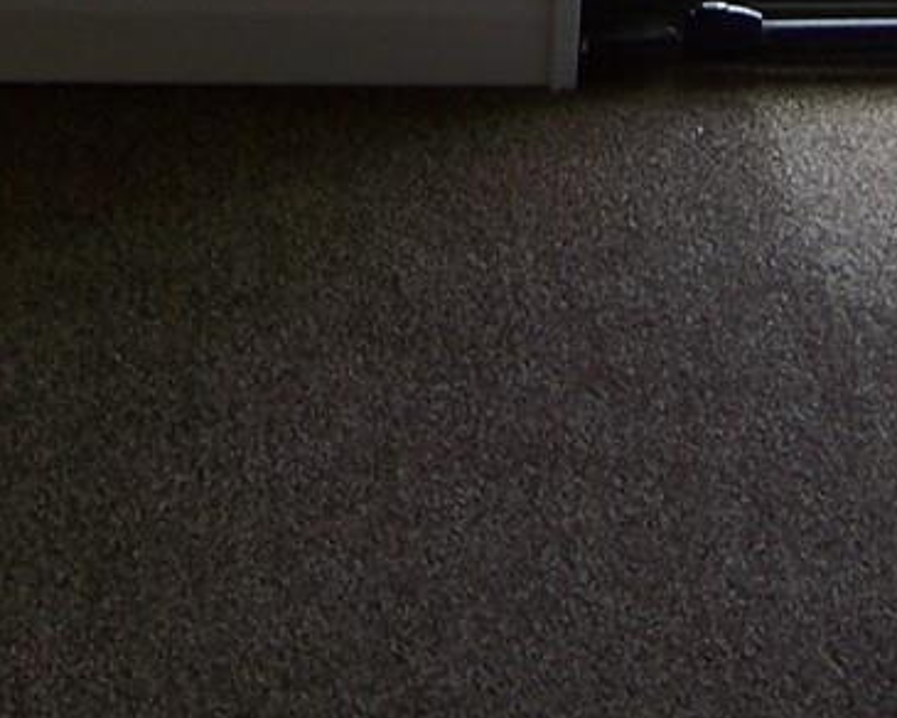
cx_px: 388
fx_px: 4088
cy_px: -639
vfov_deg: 9.5
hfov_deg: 12.5
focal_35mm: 154
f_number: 2.8
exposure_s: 1/100
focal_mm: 5.85
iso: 64
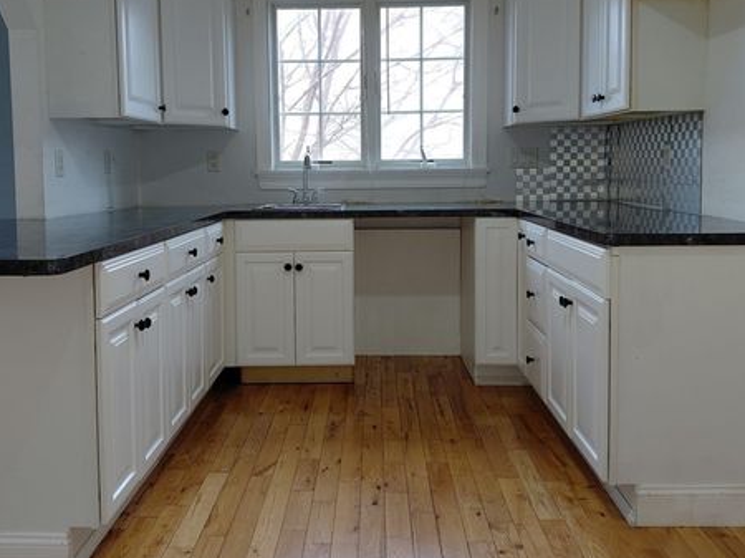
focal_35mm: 33
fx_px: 710
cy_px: 224
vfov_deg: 42.7
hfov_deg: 55.3
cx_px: 343
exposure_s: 1/120
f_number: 1.8
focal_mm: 4.69
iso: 200
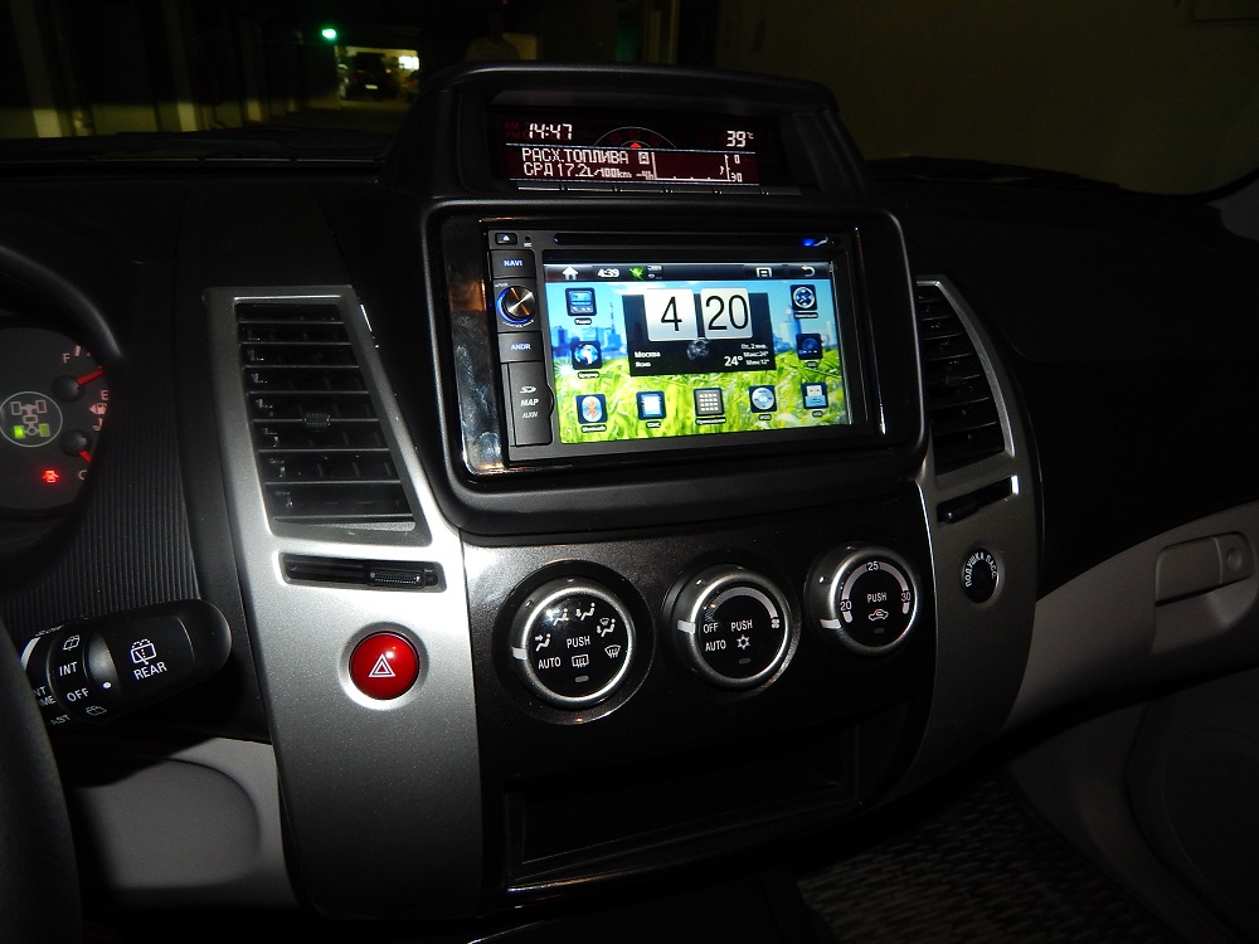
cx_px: 630
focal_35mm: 23
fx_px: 837
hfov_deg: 73.9
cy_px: 472
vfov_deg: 58.9
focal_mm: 4
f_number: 3
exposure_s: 1/30
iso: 200
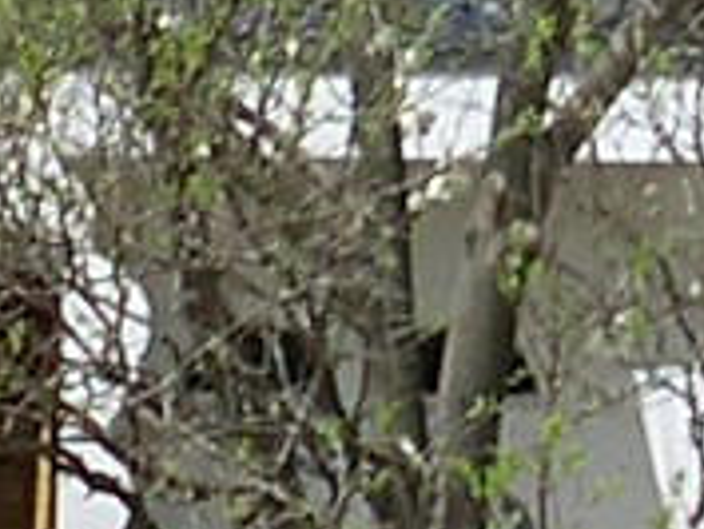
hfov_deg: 7.3
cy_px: -362
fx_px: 5454
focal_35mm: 268
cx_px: 1006
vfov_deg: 5.5
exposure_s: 1/800
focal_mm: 5.6
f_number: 3.5
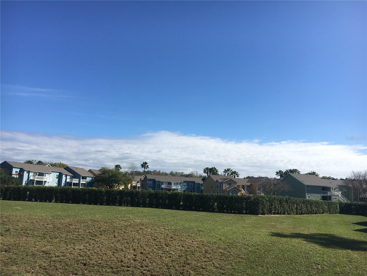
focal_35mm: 29
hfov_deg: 61.7
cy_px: 138
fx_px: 307
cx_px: 184
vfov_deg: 48.2
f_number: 2.2
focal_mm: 4.15
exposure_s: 1/1972
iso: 25
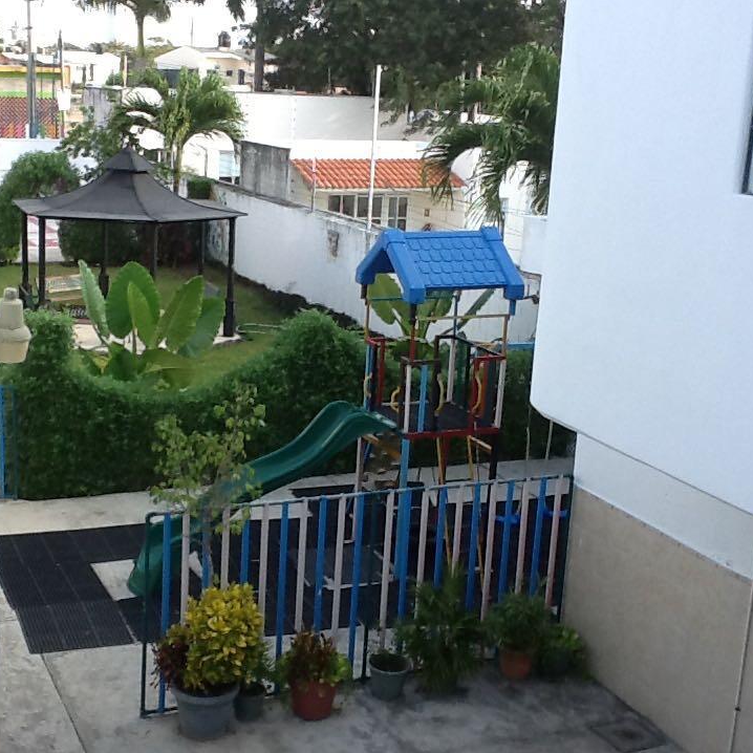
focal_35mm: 52
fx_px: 1280
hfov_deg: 32.6
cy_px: 376
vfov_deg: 32.8
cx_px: 280
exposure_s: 1/300
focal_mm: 2.03
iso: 40
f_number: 2.4
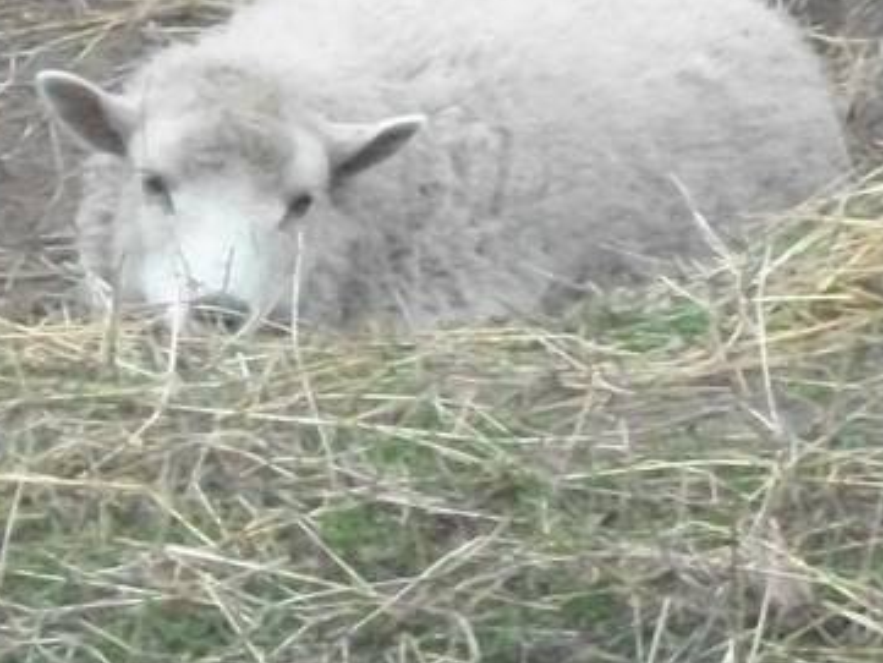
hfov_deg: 4.7
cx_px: 553
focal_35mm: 425
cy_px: -509
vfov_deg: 3.5
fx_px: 10845
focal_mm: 17.1
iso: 800
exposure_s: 1/125
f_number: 5.2
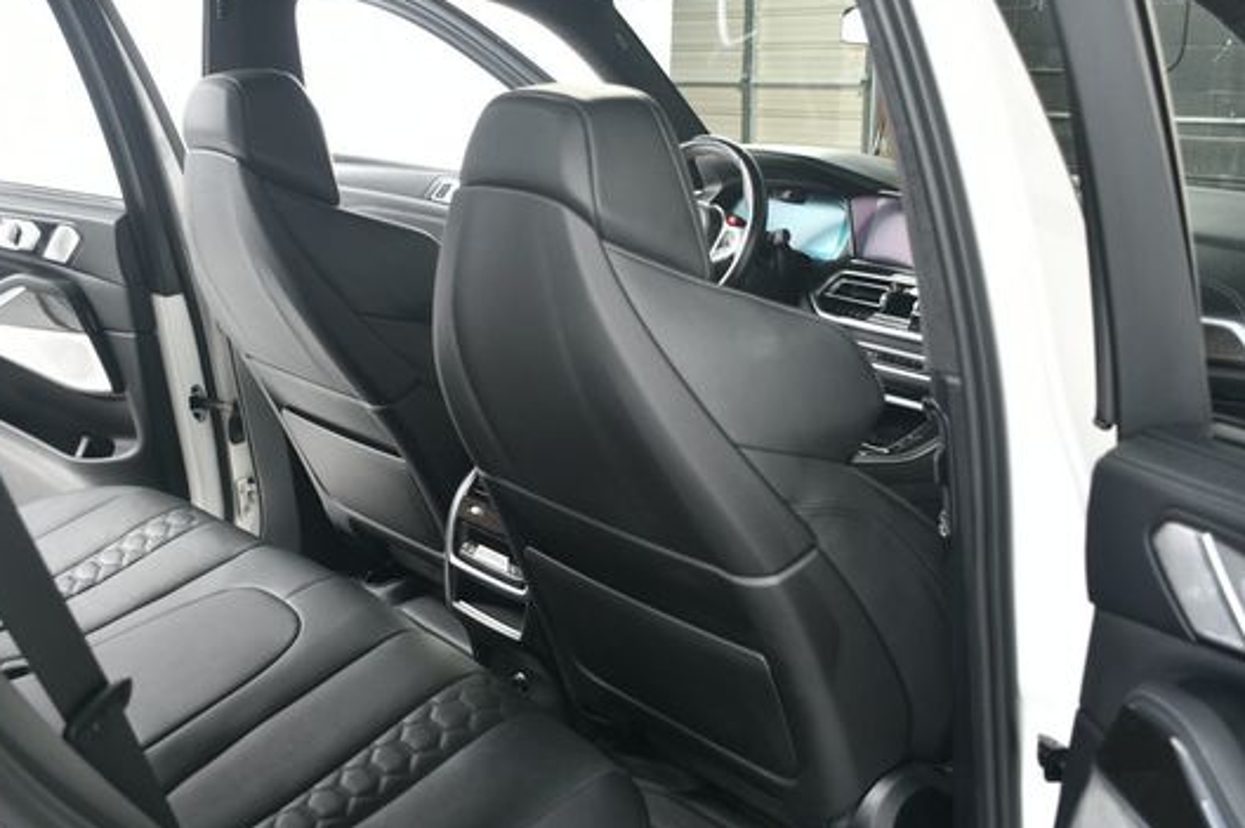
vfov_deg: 33.3
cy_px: 451
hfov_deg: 48.4
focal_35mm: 40
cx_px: 538
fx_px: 1382
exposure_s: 1/160
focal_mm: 22
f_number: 3.5
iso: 100
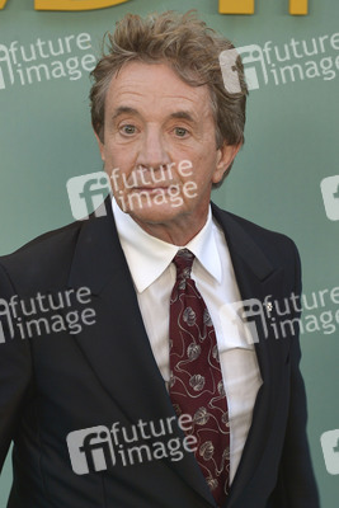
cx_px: 170
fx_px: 1976
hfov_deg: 9.8
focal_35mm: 140
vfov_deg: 14.6
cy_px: 254
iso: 320
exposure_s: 1/250
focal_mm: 140
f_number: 6.3
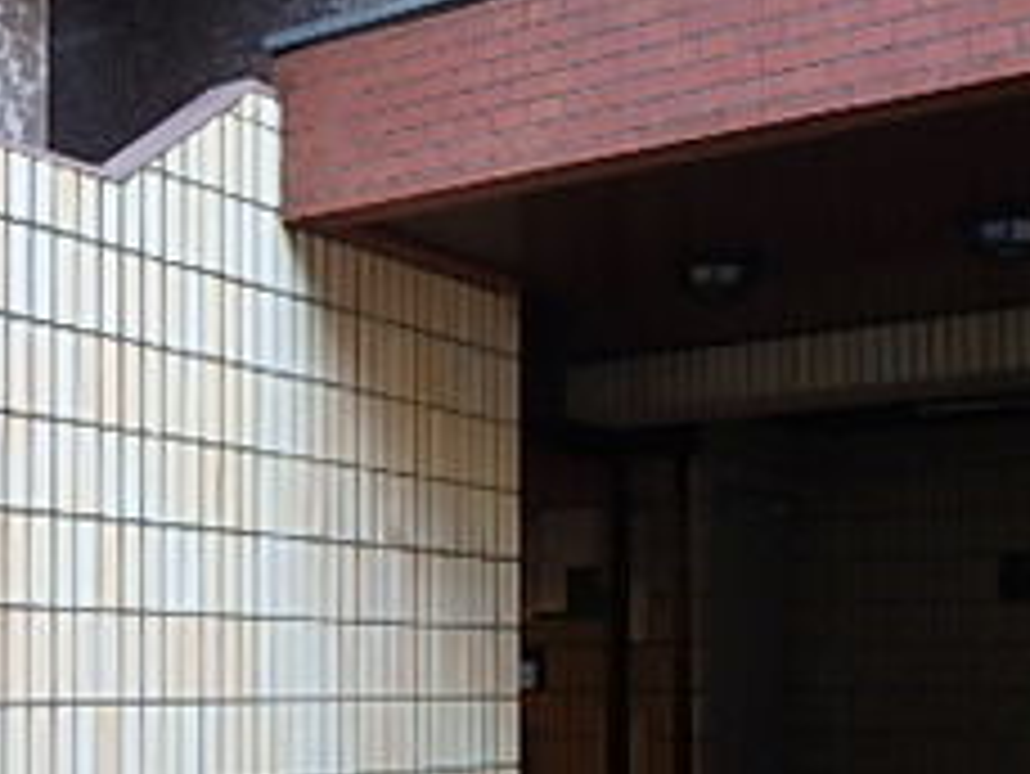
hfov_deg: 34.8
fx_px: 1637
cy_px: 675
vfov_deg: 25.9
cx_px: 621
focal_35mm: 55
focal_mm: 3.7
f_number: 3.5
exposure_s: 1/30
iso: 200
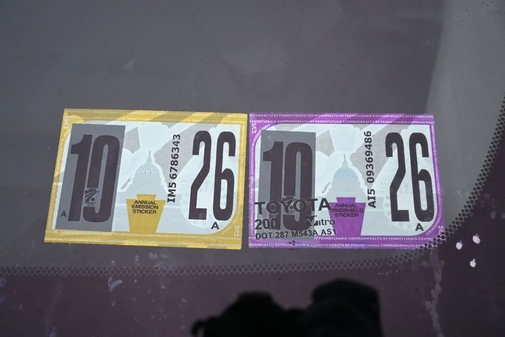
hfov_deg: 51.3
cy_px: 168
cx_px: 252
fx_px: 526
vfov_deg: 35.5
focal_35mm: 38
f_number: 4.2
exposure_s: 1/200
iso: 400
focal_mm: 25
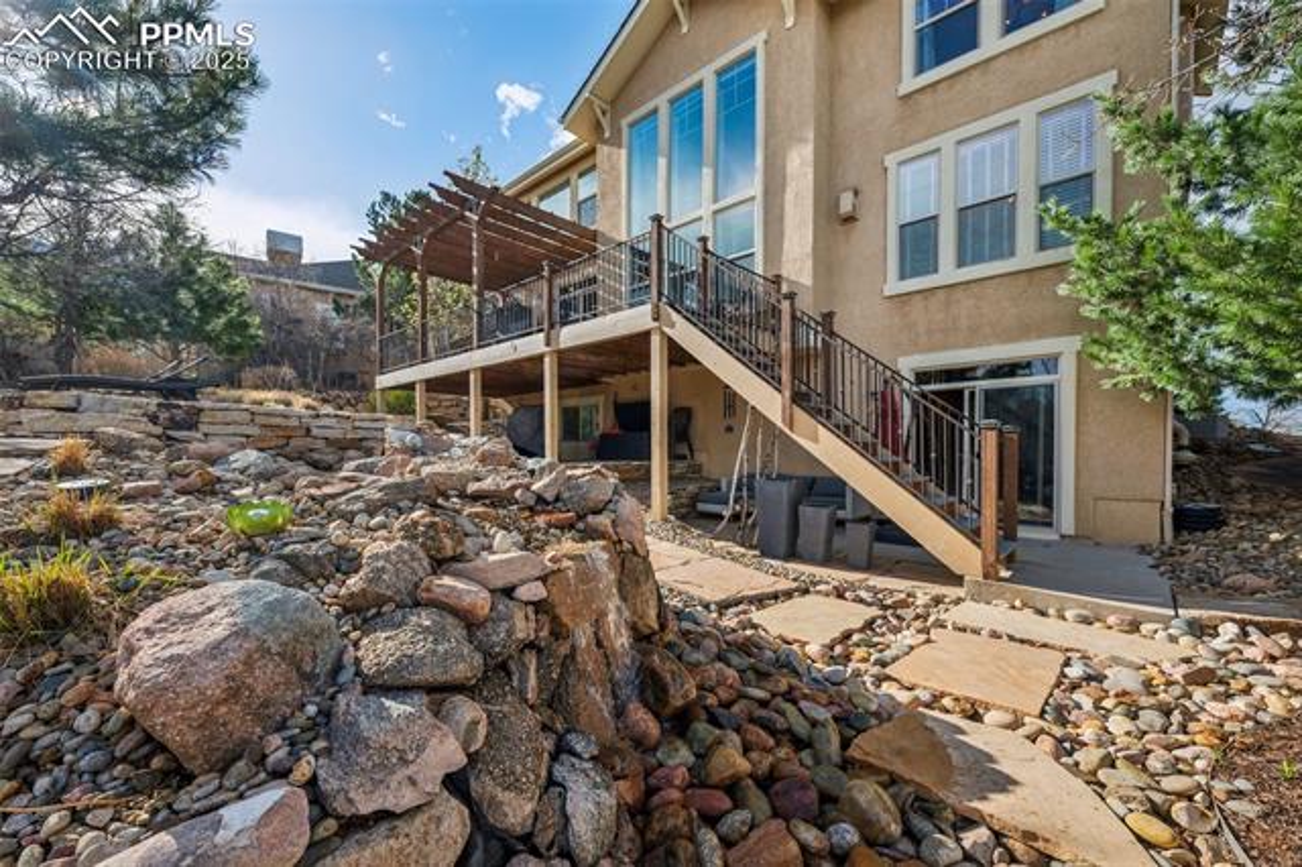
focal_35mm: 14
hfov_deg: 104.3
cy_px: 434
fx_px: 506
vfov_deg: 81.1
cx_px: 651
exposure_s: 1/320
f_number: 9
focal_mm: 14
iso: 400
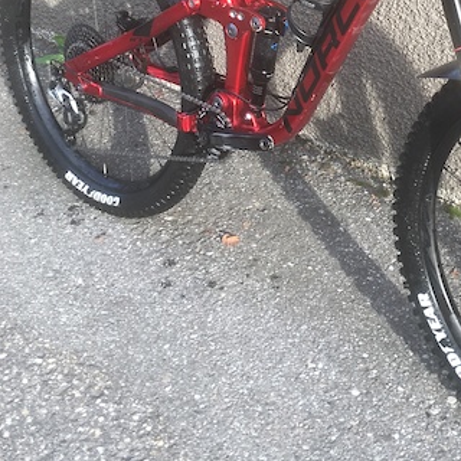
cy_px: -6
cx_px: 398
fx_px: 964
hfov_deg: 26.2
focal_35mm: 64
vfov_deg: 25.5
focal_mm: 4.15
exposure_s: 1/120
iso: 25
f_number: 2.2
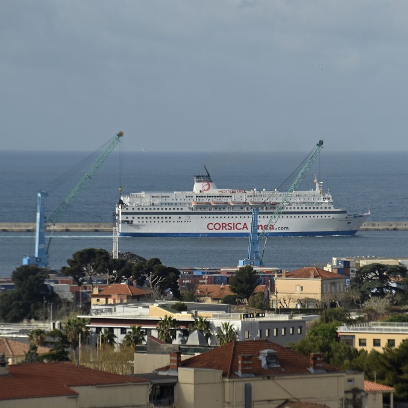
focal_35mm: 212
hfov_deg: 8.3
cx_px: 226
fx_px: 2827
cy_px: 204
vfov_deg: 8.3
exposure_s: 1/250
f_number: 8
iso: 400
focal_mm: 110
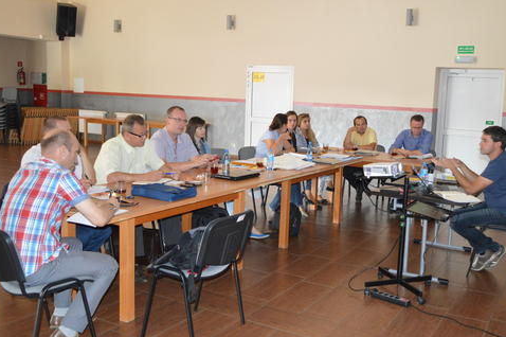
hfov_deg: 50.5
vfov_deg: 35.0
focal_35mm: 38
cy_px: 162
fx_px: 534
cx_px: 294
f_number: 3.8
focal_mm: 20
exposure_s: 1/60
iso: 2200
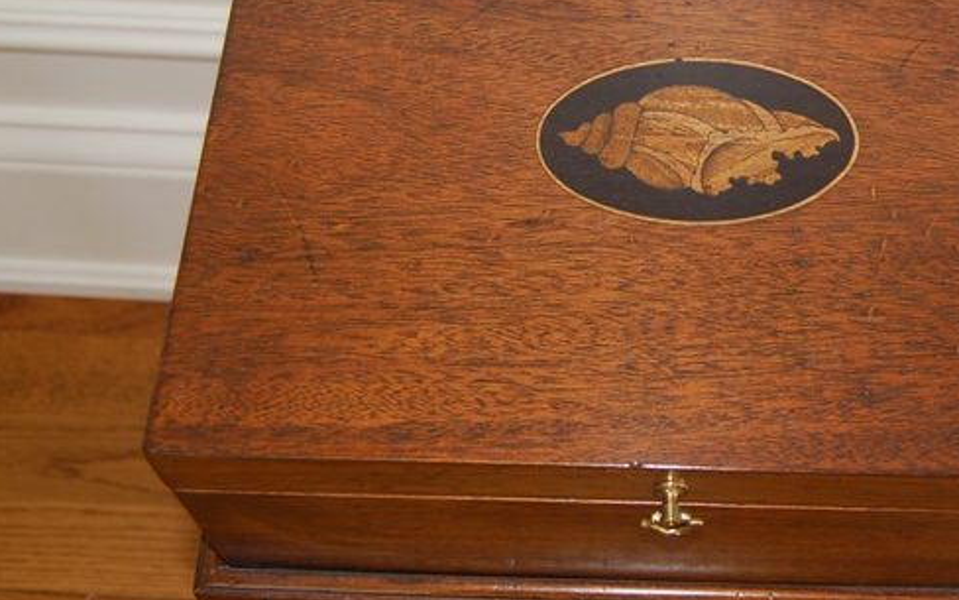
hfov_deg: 31.0
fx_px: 1697
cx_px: 719
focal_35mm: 65
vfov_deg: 19.9
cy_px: 140
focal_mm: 23
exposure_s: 1/60
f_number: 3.8
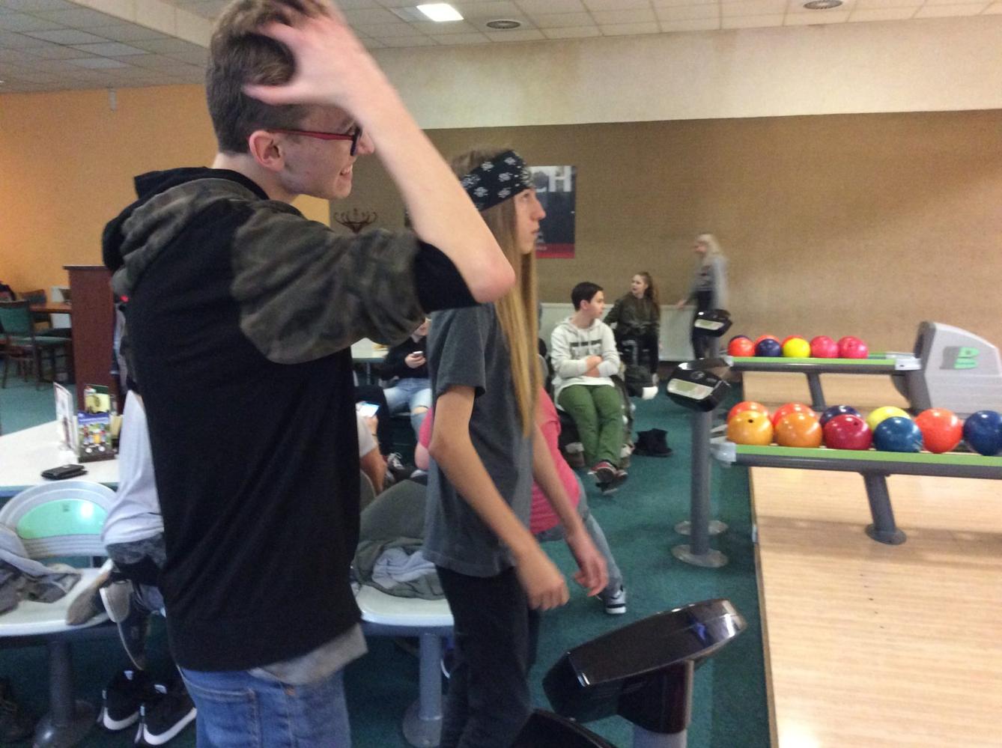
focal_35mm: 32
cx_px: 501
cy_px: 374
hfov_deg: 56.9
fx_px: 925
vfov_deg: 44.0
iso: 320
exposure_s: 1/20
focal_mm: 3.3
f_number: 2.4
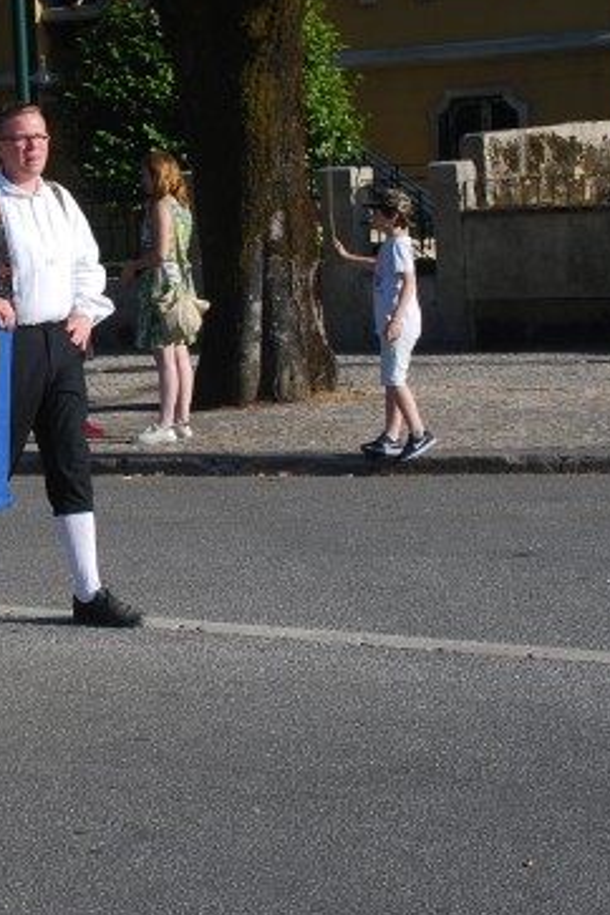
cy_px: 284
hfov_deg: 13.8
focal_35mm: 96
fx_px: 2442
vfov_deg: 21.1
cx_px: -121
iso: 100
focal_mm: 29
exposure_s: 1/250
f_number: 8
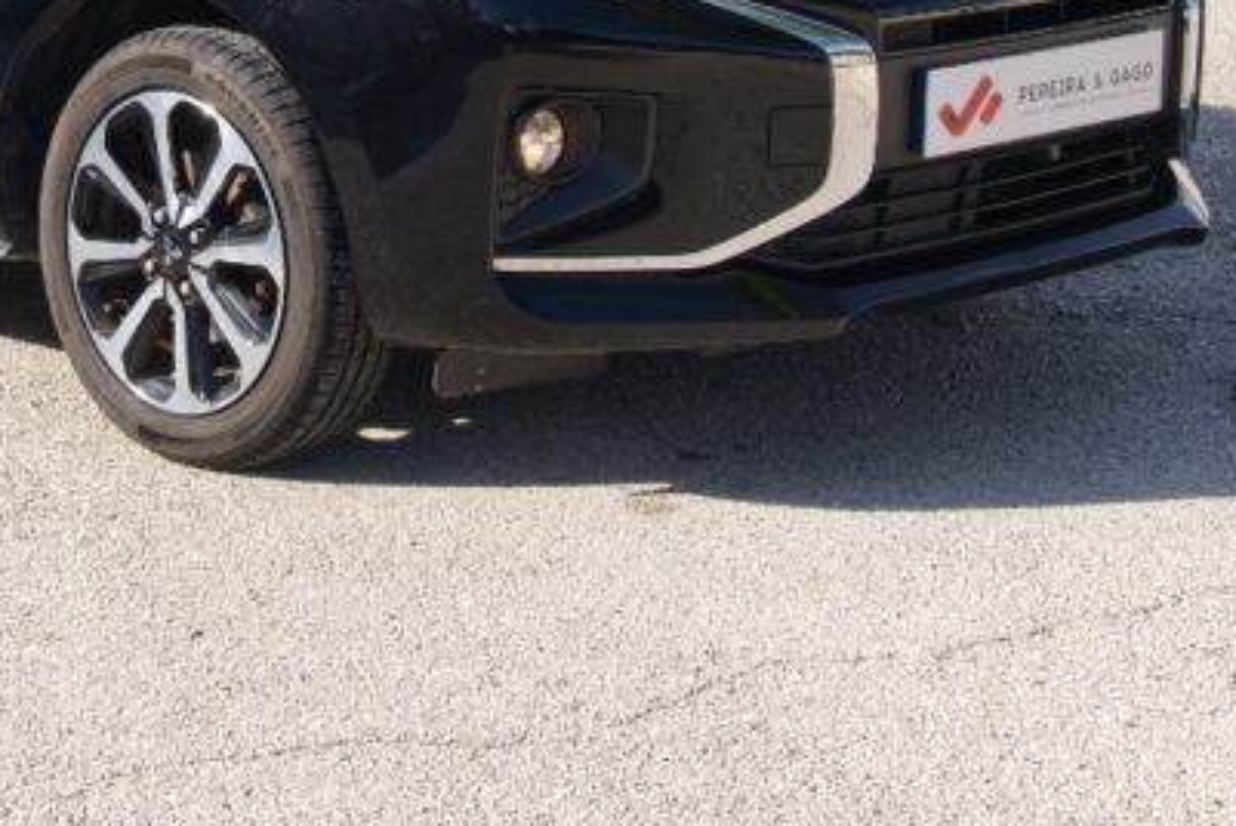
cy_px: -142
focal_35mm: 97
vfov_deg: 13.8
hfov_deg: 20.6
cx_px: 163
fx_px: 3333
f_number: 9
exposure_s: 1/200
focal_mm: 25.6
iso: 160
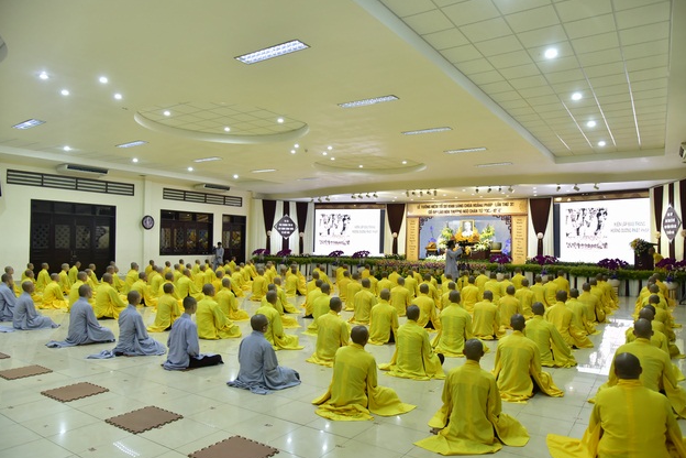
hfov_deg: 71.5
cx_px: 351
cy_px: 237
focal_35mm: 25
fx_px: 476
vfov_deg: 51.3
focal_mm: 24
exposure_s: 1/50
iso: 1250
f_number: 5
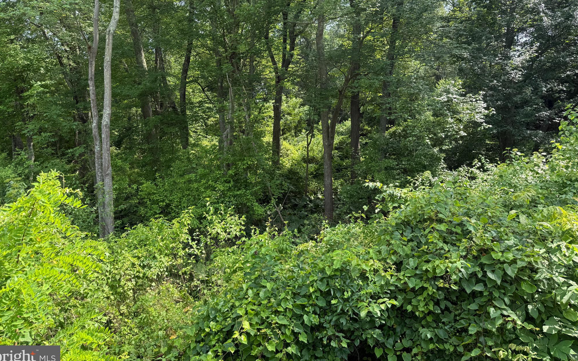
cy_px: 148
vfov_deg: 47.4
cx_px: 284
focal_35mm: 26
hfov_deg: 70.4
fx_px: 410
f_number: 1.78
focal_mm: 6.76
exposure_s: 1/559
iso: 80
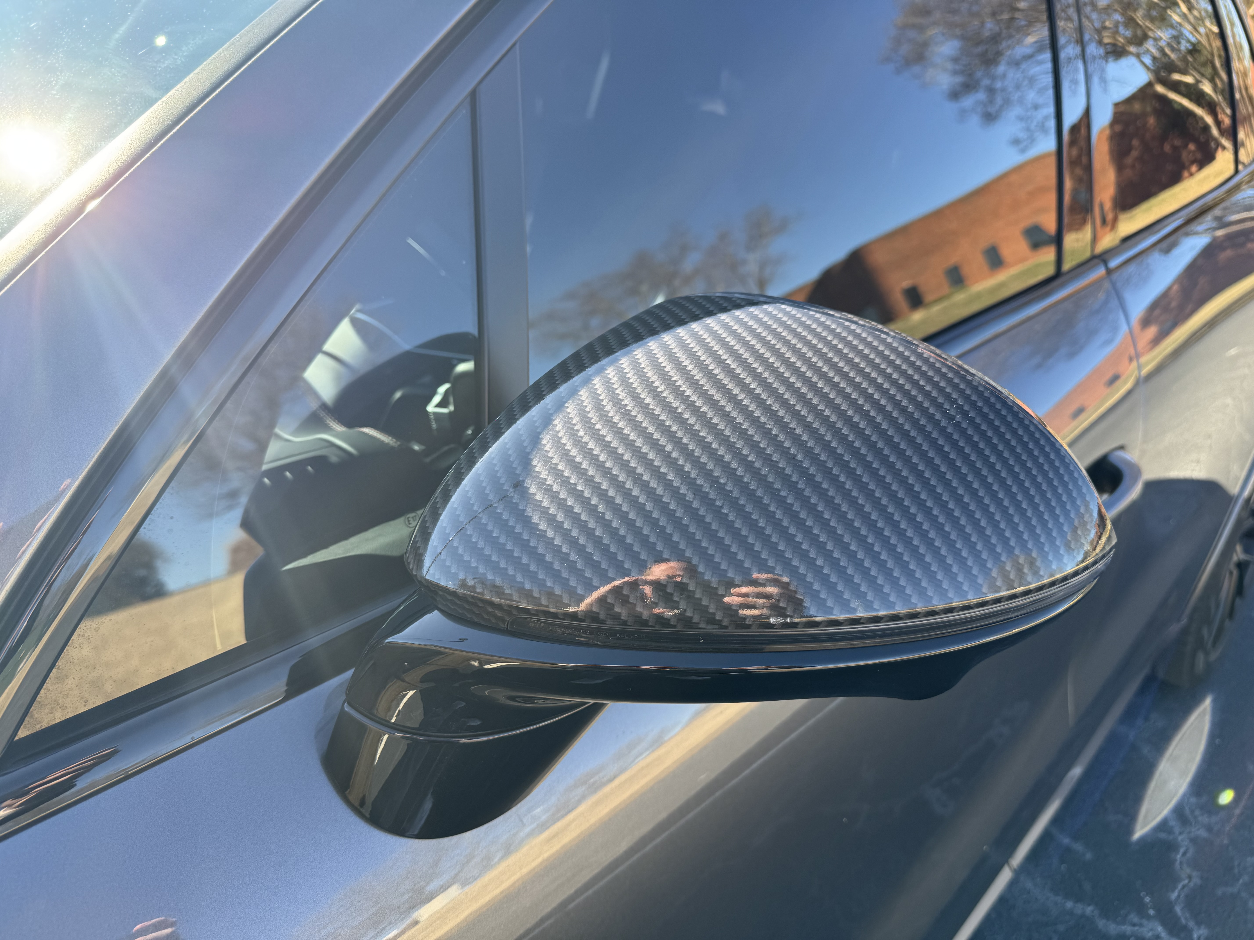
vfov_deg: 56.8
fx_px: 869
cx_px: 627
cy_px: 470
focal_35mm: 24
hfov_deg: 71.6
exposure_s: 1/484
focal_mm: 6.76
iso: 80
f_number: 1.78
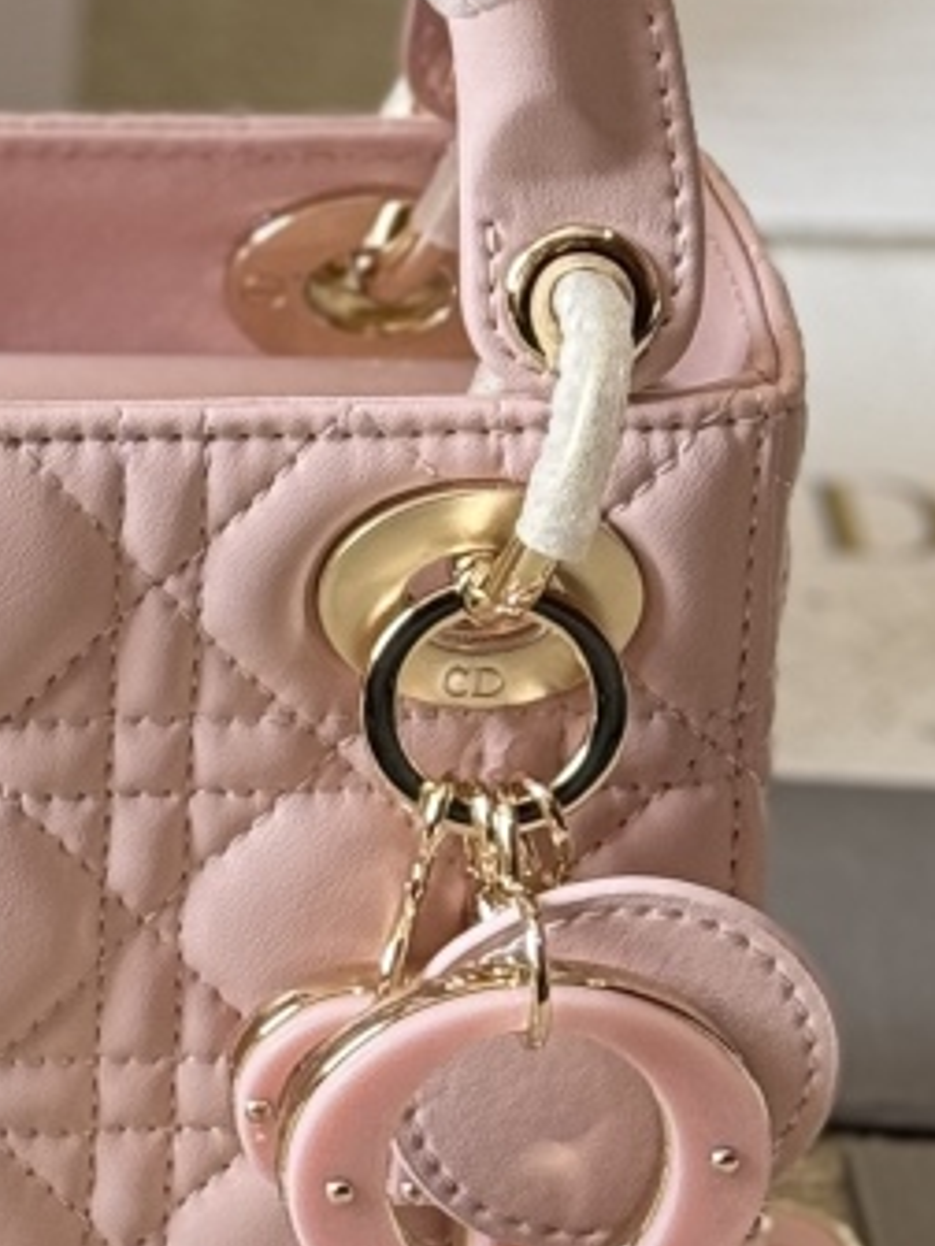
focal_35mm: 206
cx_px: -586
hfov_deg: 7.1
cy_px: -415
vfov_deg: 9.4
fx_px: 7419
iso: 125
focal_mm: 6.76
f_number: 1.78
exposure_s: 1/60
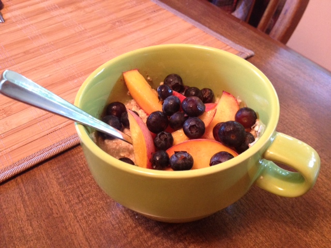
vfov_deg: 40.7
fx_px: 335
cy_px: 124
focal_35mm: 35
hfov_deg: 52.6
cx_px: 166
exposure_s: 1/20
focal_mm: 4.28
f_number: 2.4
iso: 250
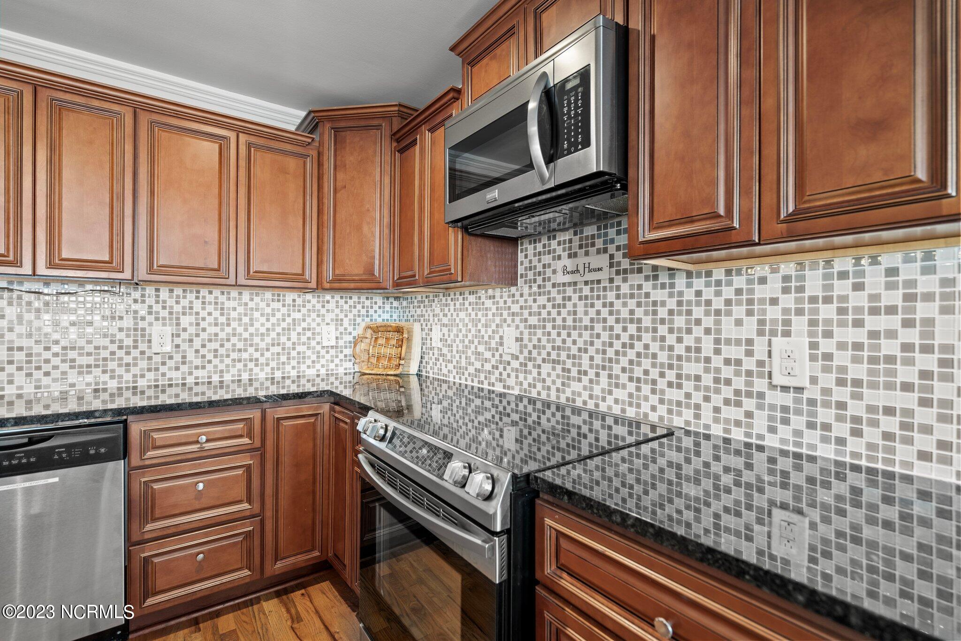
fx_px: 427
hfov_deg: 96.7
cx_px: 480
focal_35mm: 16
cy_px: 320
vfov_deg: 73.7
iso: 250
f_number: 4
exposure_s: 1/2
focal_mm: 16
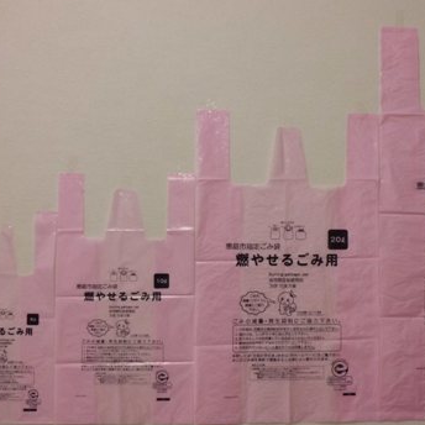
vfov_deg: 34.0
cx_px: 283
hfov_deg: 33.7
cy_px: 211
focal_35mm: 50
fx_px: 695
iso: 200
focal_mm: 6.4
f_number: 3.1
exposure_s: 1/100
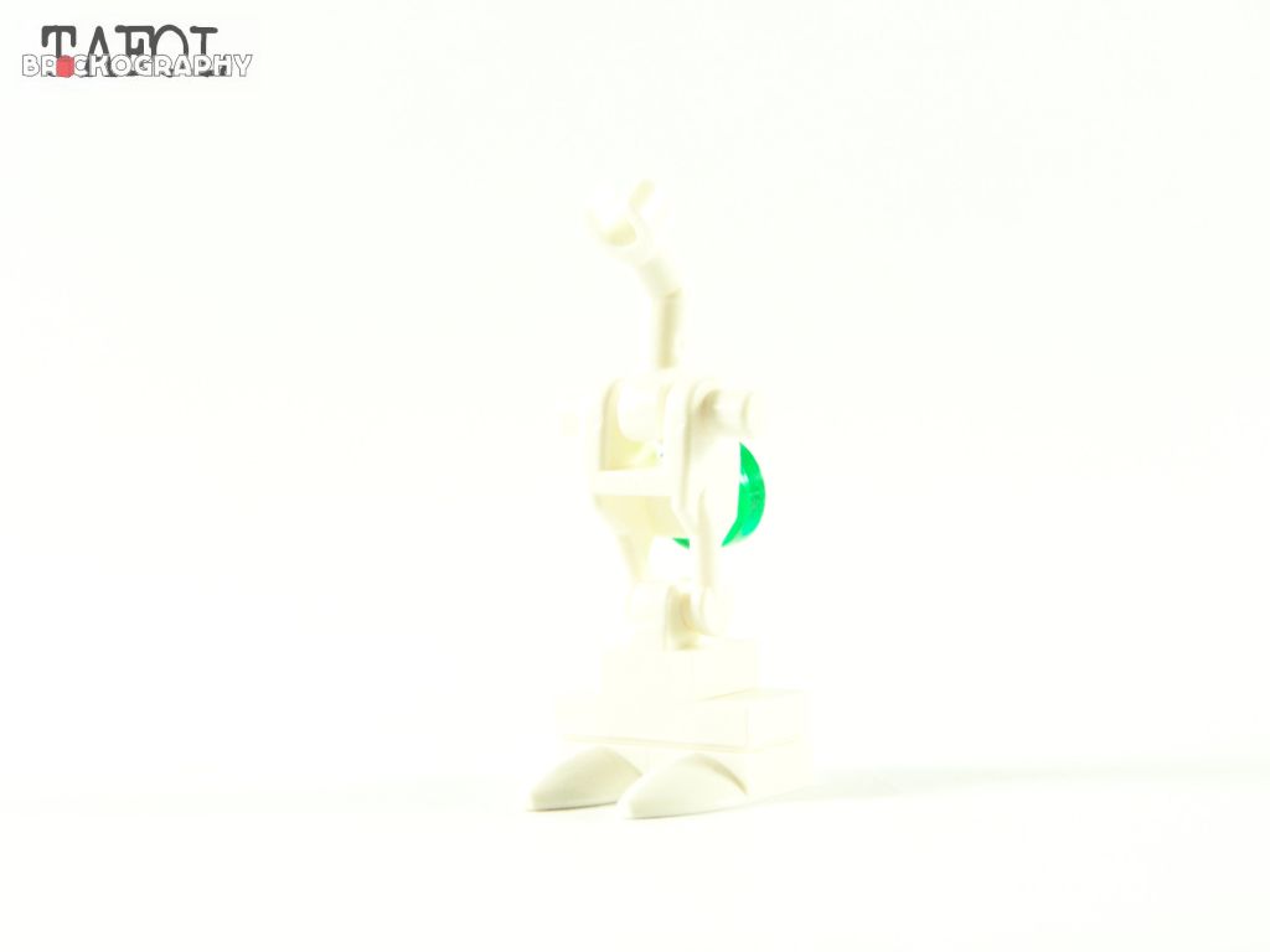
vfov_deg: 15.7
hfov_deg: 20.9
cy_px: 476
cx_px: 635
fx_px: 3449
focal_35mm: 94
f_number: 4
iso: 400
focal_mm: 15.6
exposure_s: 1/60
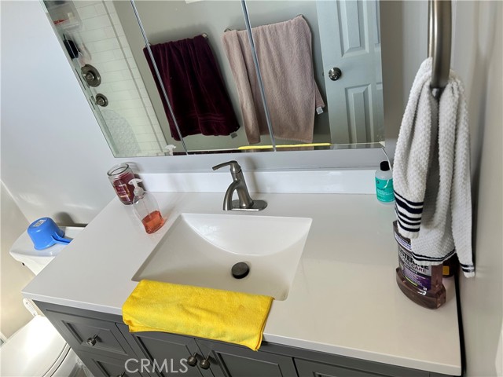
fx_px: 378
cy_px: 188
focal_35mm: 26
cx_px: 252
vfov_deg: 53.1
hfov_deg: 67.3
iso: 80
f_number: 1.5
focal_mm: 5.7
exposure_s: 1/121
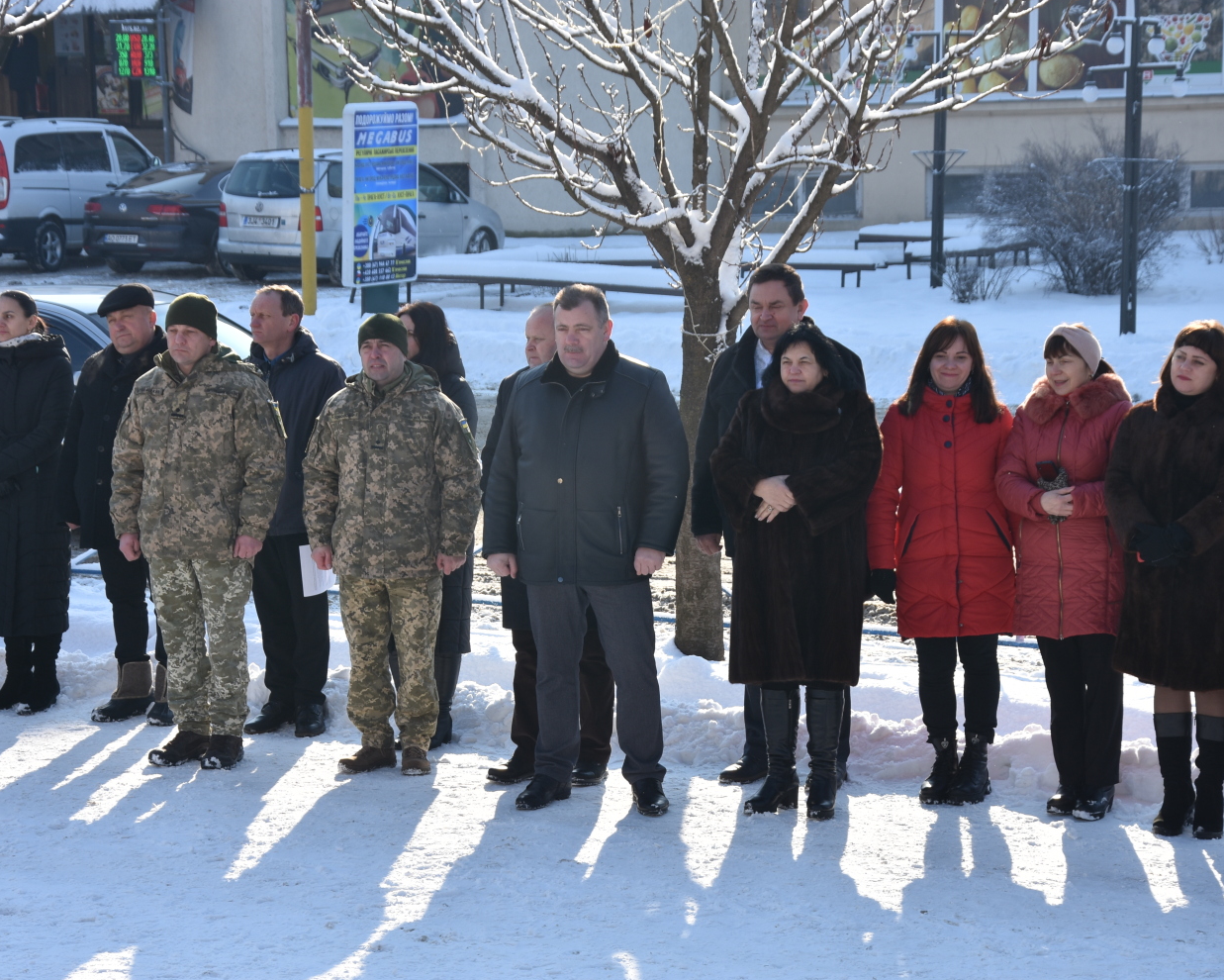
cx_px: 627
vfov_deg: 15.6
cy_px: 489
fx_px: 3587
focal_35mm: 99
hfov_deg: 19.4
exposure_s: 1/250
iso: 125
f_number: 8
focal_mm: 58
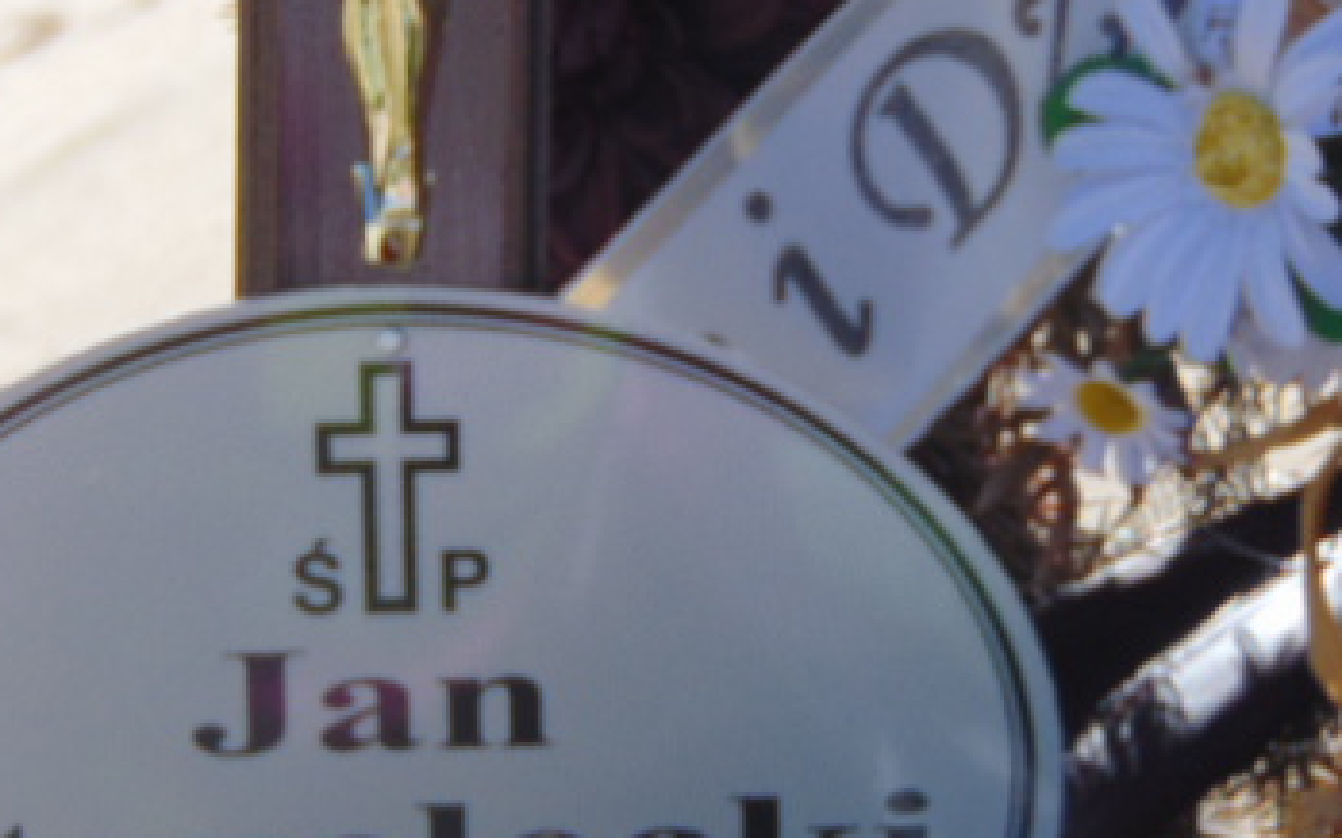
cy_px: 546
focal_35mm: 319
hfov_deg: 6.6
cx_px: 473
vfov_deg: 4.1
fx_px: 11665
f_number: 4
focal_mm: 29.5
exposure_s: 1/500
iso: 80
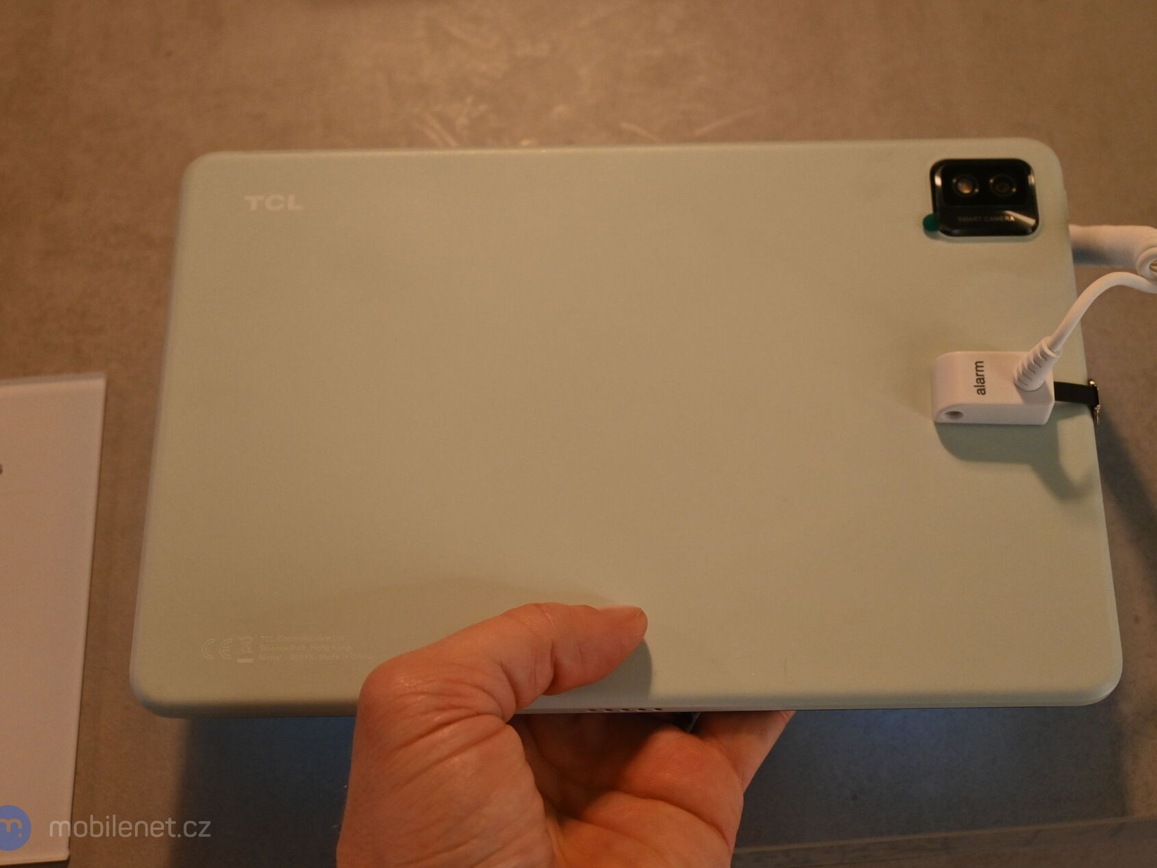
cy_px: 432
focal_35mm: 50
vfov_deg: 29.2
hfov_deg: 38.3
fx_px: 1665
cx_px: 623
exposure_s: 1/125
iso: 1600
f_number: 4.8
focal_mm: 30.5
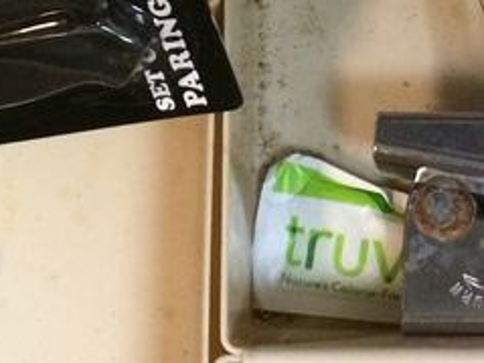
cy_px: -78
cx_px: 298
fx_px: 1579
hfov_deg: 17.4
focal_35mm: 113
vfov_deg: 12.8
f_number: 2.2
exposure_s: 1/30
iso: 320
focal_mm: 4.12
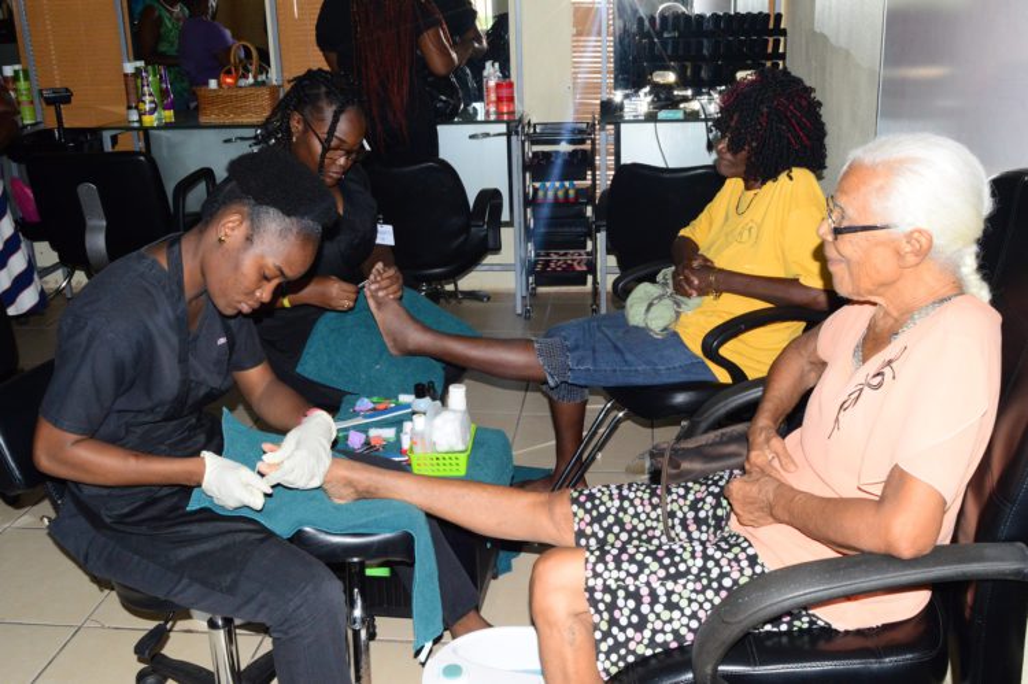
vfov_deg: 35.4
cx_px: 514
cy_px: 342
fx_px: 1070
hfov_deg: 51.3
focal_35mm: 38
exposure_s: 1/125
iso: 1600
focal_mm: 25
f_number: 18
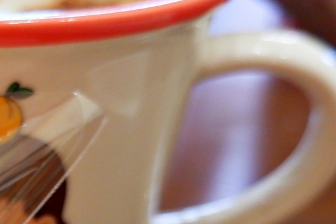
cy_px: 343
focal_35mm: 107
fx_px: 999
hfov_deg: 16.6
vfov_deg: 12.2
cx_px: -230
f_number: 3.5
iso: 1000
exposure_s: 1/34
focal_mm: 15
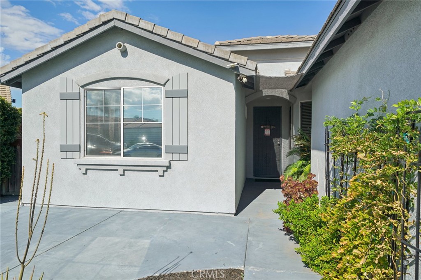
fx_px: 281
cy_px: 140
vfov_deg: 53.1
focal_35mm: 24
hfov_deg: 73.8
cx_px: 210
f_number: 8
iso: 100
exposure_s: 1/320
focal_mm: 24
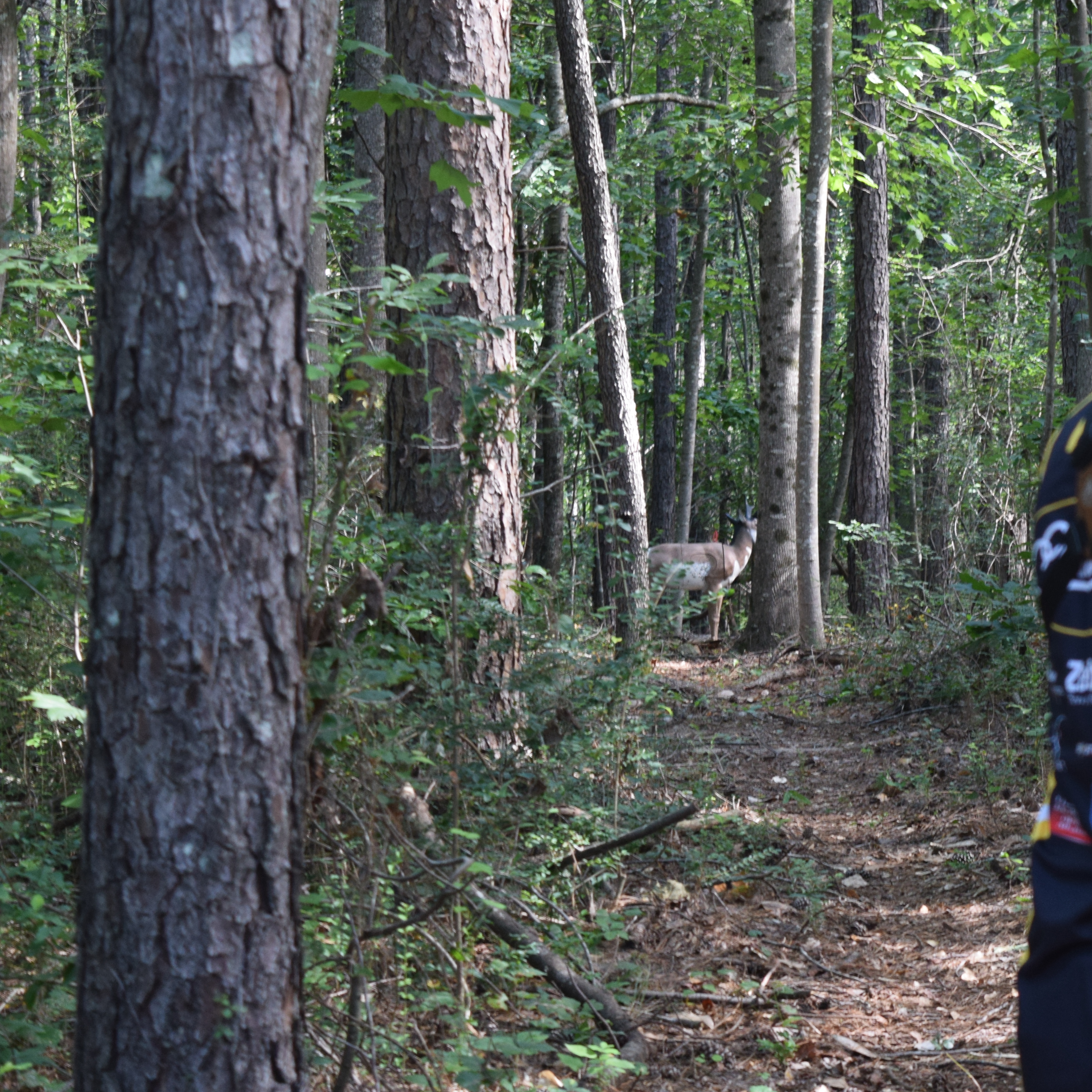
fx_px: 4390
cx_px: 983
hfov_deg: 14.0
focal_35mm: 123
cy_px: 562
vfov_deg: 14.2
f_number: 5.6
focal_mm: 50
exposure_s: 1/60
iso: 800
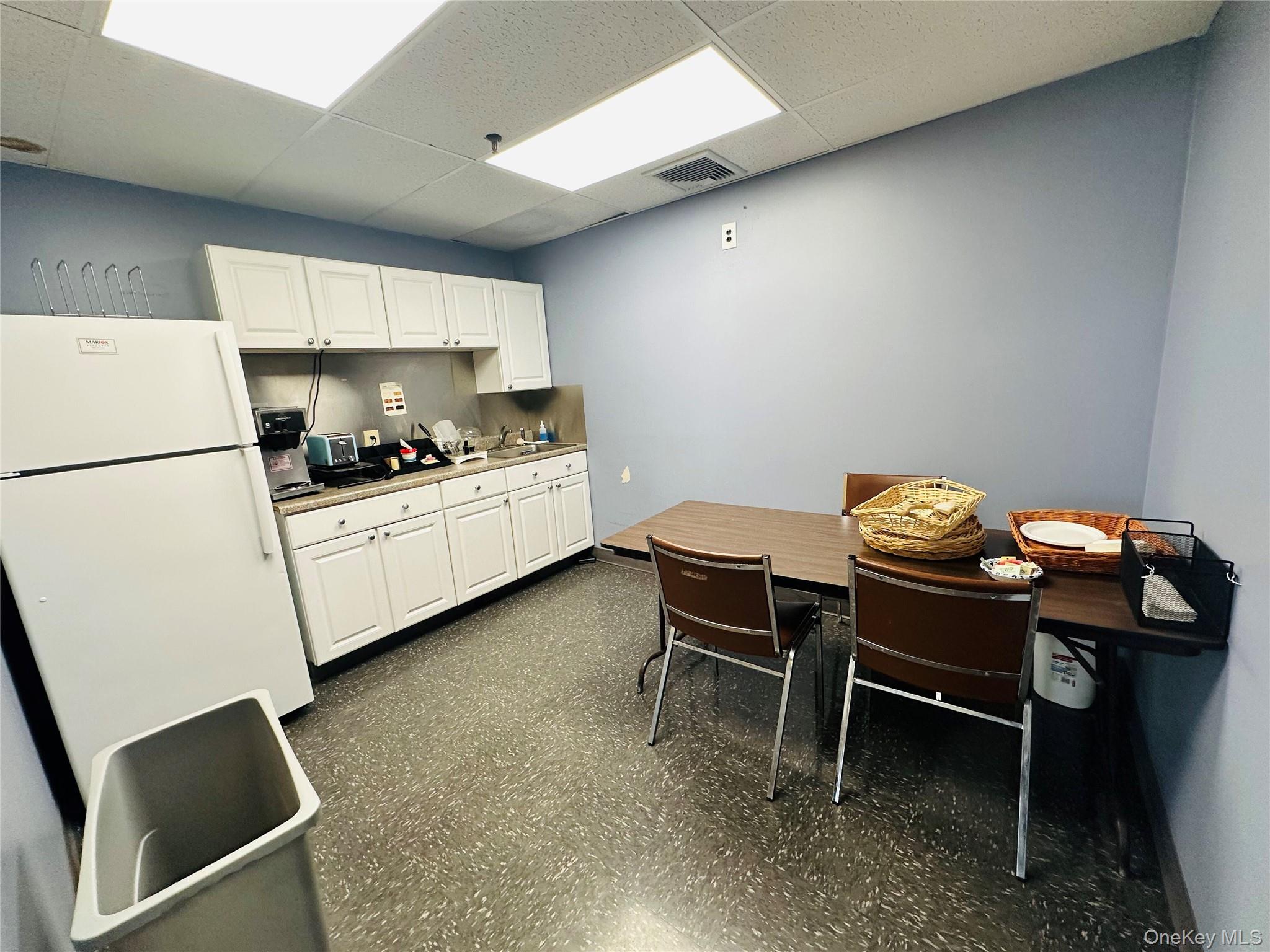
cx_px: 635
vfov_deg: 85.7
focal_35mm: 14
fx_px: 514
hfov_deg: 102.1
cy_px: 476
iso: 200
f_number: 2.2
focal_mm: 2.22
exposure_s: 1/120
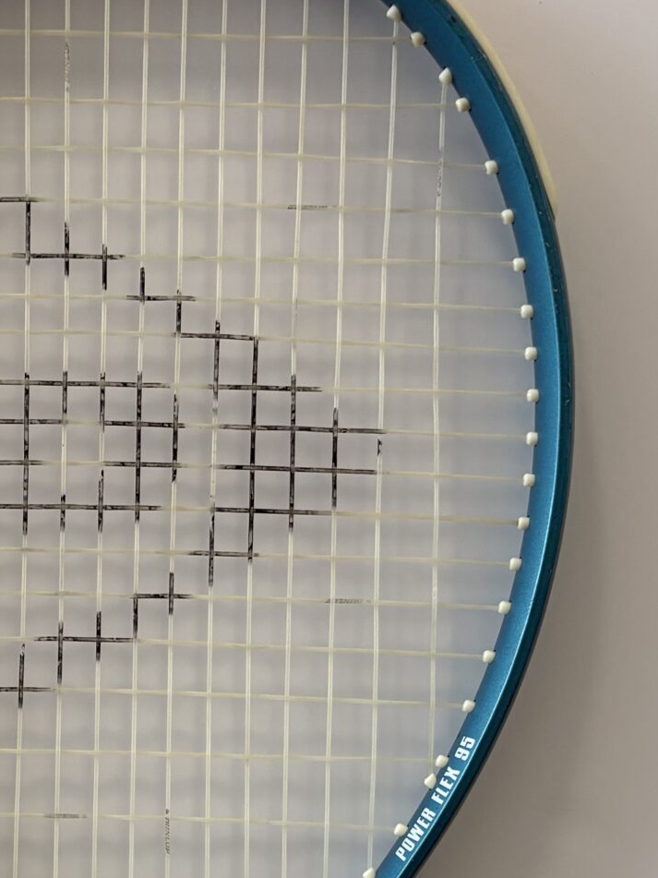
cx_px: 102
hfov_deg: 20.7
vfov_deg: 26.3
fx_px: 1775
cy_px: 884
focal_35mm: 70
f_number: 1.6
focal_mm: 5.96
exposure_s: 1/100
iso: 125
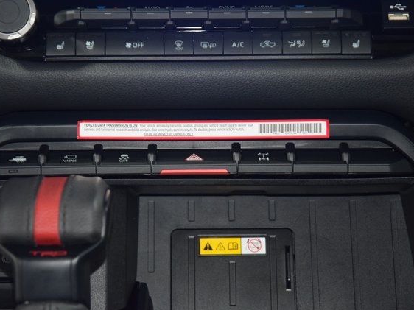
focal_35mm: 115
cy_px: 156
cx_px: 195
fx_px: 1375
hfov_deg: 17.1
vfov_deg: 12.9
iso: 2500
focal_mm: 70
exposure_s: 1/20
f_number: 4.5
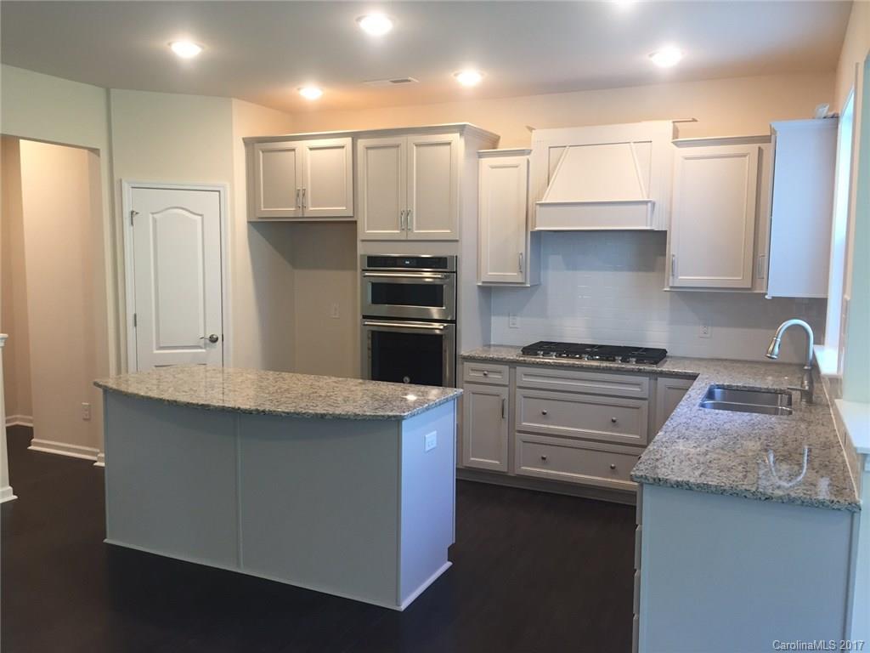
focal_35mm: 29
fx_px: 729
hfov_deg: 61.7
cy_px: 326
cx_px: 435
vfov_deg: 48.2
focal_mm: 4.15
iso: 64
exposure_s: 1/30
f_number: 2.2
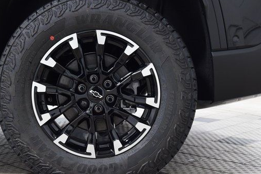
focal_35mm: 61
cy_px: 95
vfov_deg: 22.3
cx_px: 103
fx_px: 442
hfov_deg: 32.8
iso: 1250
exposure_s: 1/15
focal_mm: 32
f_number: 6.3
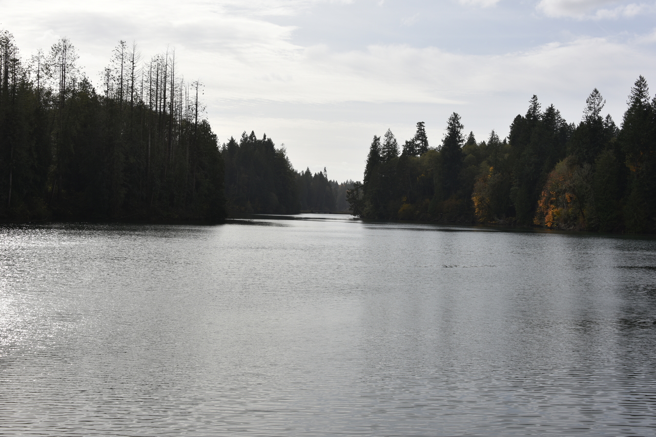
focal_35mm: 48
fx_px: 875
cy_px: 218
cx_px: 328
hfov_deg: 41.1
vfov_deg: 28.1
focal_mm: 48
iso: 100
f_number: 9
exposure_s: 1/320
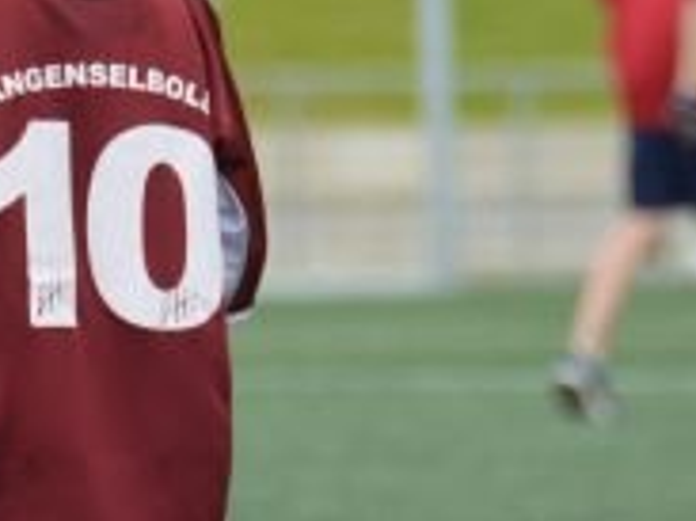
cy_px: 139
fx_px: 18988
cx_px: 11
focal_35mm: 945
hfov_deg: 2.1
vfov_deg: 1.6
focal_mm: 200
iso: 400
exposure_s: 1/1000
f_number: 5.6
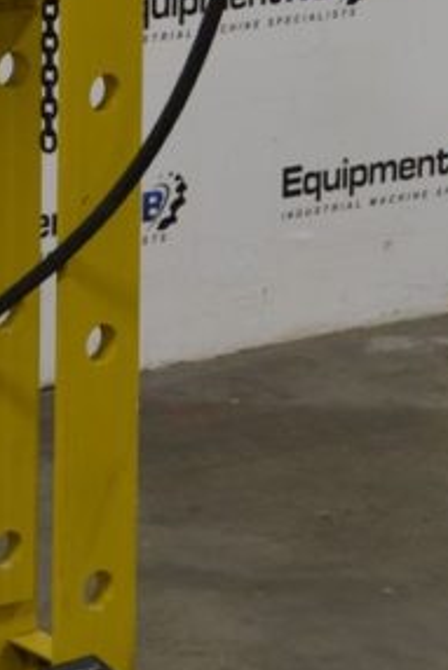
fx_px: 3374
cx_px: -267
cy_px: -148
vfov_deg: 11.1
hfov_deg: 7.4
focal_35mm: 181
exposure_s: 1/50
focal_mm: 30
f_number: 4.5
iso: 400
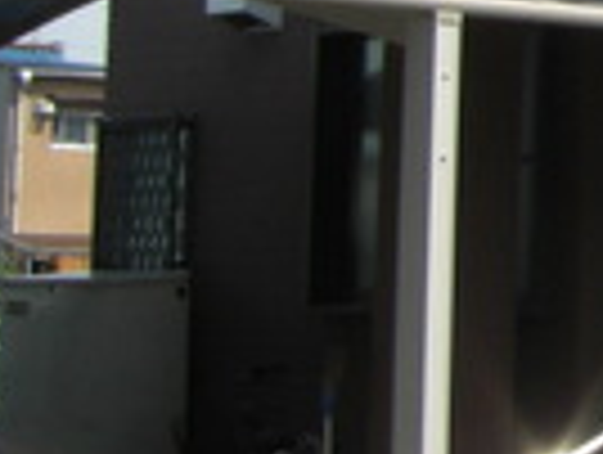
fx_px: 3106
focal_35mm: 178
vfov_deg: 8.3
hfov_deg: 10.3
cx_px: 1148
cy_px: -88
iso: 64
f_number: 4.6
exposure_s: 1/200
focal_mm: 6.3
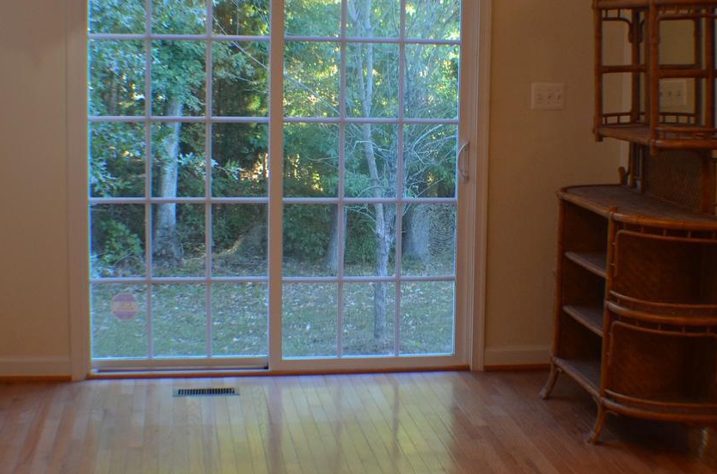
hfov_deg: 25.1
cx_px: 424
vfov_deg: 16.7
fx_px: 1610
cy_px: 150
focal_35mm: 81
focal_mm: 22
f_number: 4
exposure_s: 1/60
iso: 400
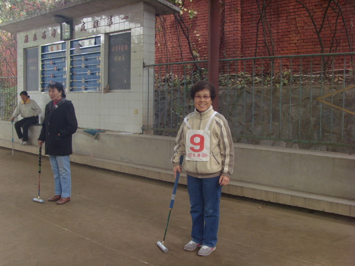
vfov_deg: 39.7
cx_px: 178
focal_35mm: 36
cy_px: 133
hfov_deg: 51.4
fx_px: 369
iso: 100
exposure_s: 1/60
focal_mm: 6
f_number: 3.5
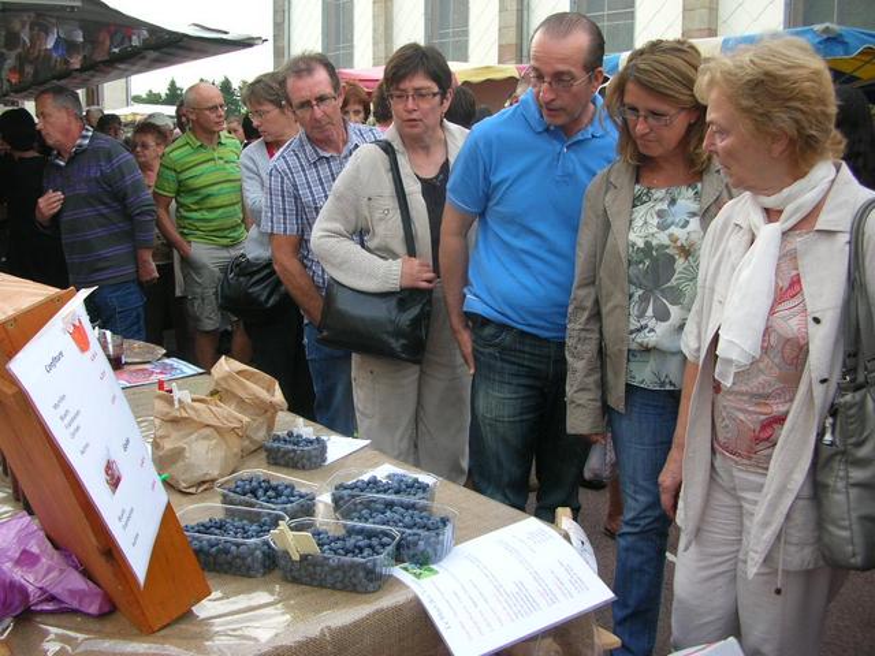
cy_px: 328
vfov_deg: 40.7
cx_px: 438
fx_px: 885
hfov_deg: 52.6
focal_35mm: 35
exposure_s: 1/78.1
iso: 50
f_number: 2.8
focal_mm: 5.8
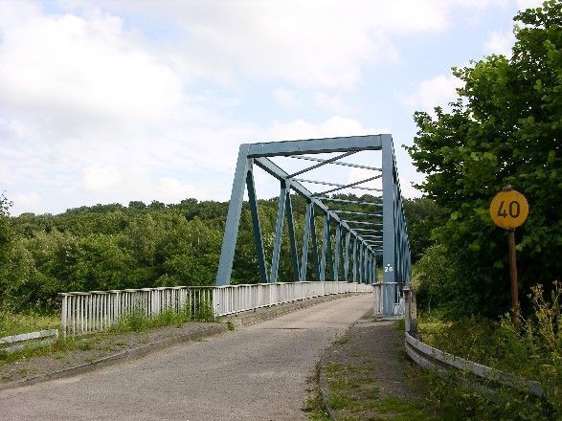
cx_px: 281
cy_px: 210
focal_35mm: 35
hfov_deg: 52.6
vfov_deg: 40.7
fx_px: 568
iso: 50
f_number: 7.1
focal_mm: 8.9
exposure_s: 1/103
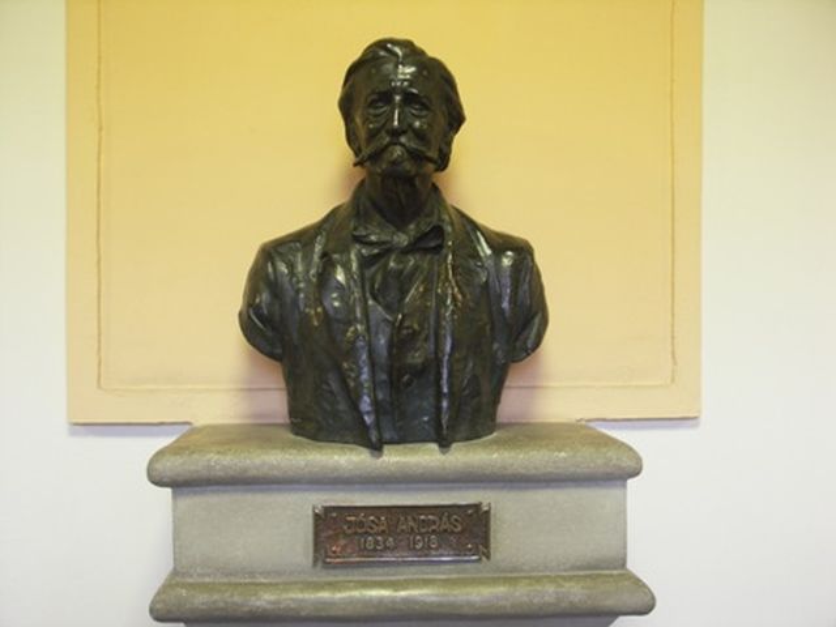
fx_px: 821
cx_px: 418
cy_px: 314
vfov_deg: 41.8
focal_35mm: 34
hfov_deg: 54.0
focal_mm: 8.9
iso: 200
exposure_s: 1/8
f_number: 2.8
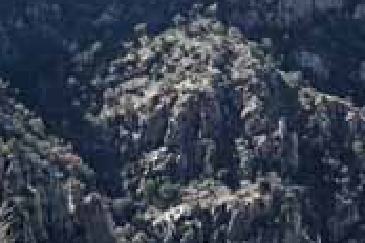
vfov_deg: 6.4
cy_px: -291
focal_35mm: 207
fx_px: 2099
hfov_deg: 9.9
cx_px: 214
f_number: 5
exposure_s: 1/800
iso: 100
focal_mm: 45
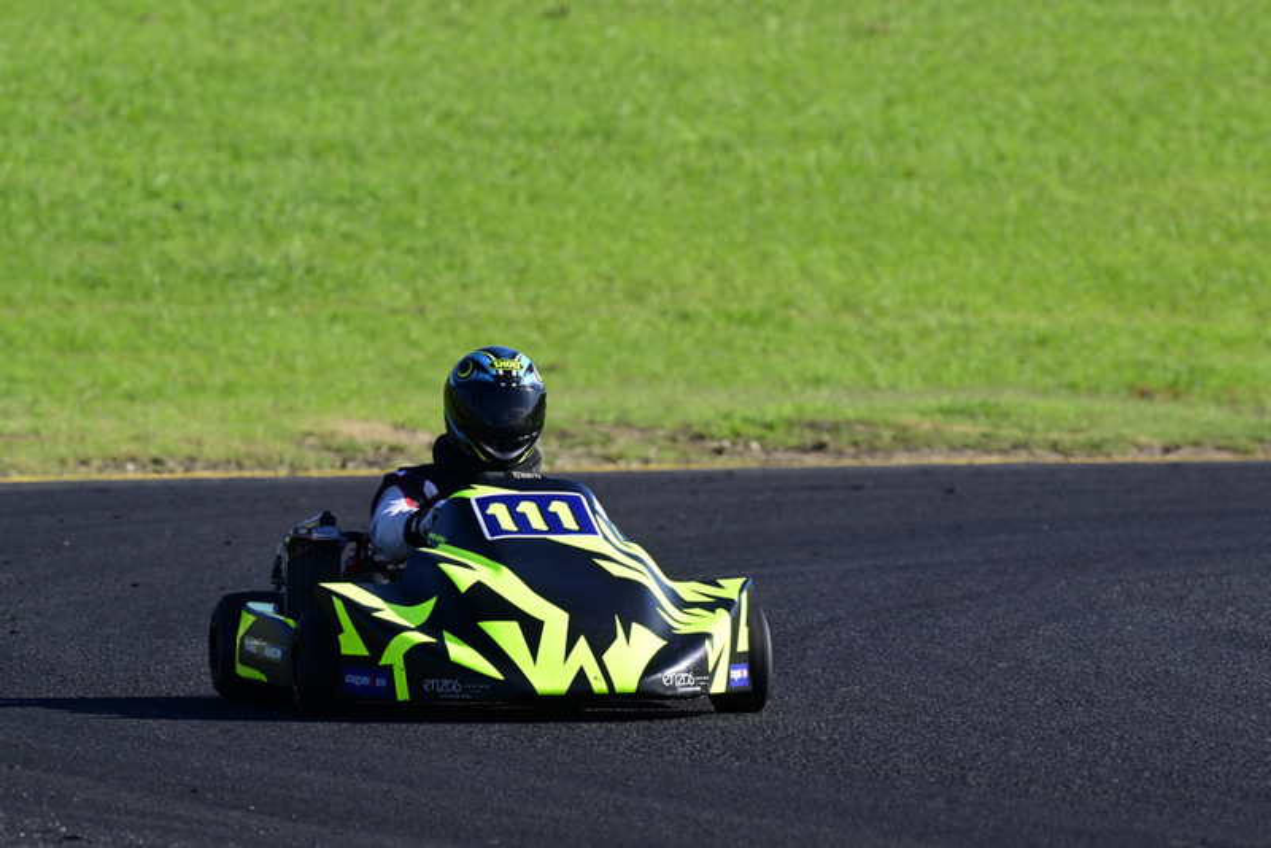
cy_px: 424
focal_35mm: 600
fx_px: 21190
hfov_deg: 3.4
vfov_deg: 2.3
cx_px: 636
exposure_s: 1/640
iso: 640
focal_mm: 600
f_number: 11
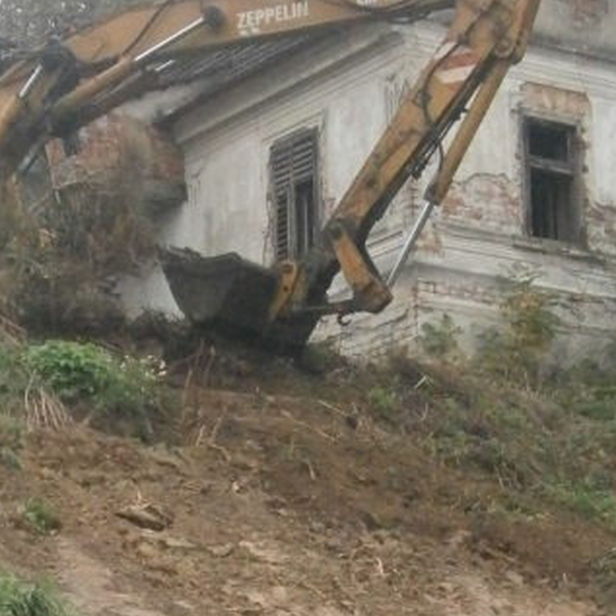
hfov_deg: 13.0
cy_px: 667
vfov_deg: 12.8
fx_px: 2698
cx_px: 107
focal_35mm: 134
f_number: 3.4
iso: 800
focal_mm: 8.3
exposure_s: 1/500
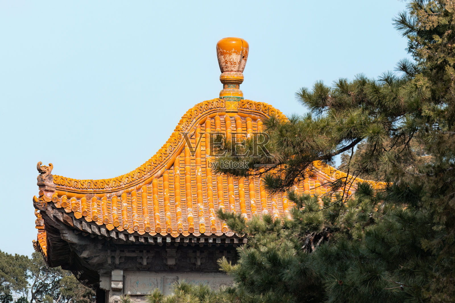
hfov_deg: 19.5
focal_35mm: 105
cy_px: 152
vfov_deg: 13.0
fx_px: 1326
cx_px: 228
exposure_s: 1/500
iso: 100
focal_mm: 105
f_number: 6.3
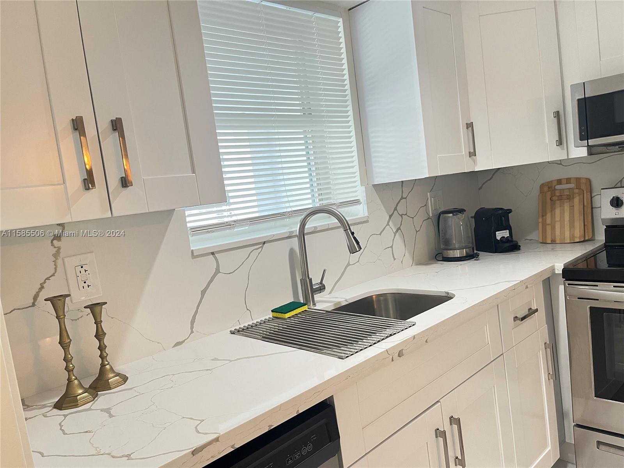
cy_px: 234
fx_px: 469
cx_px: 312
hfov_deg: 67.3
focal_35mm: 26
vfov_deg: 53.1
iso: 160
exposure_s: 1/60
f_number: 1.6
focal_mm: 5.1
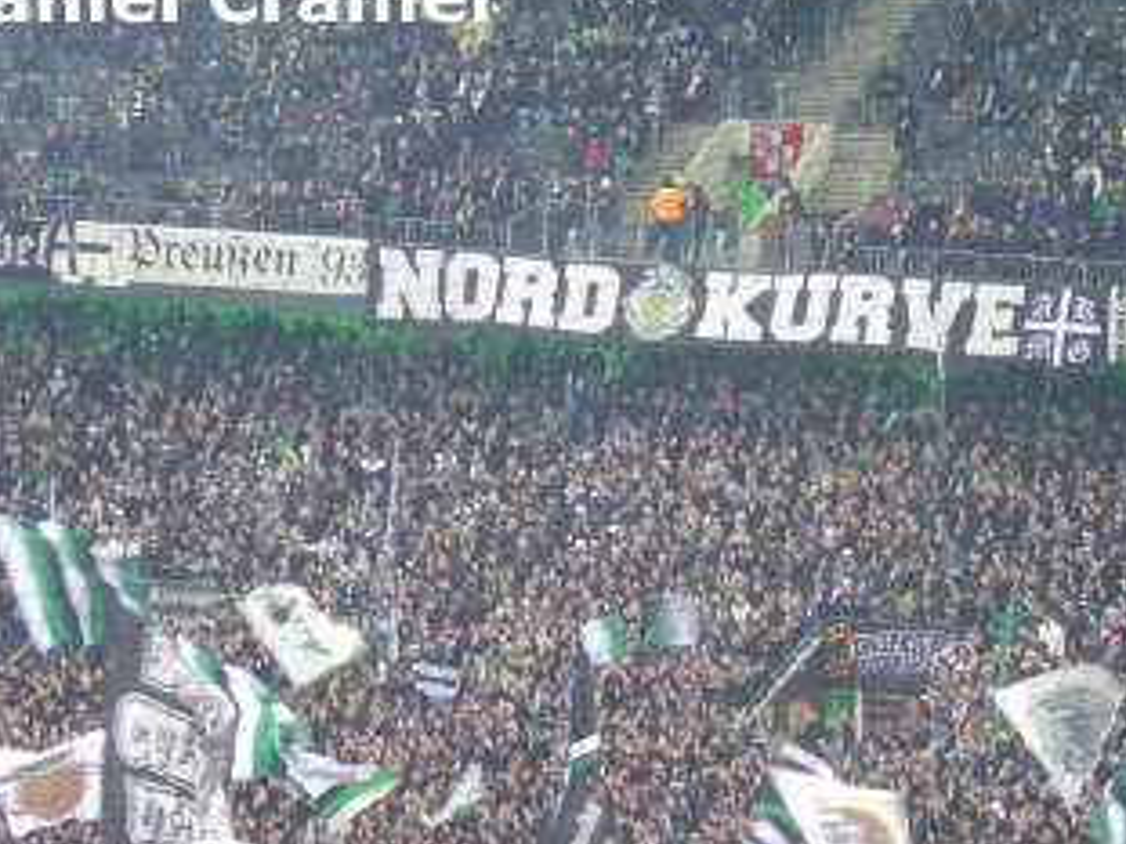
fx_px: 8714
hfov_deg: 7.4
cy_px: 561
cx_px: 630
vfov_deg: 5.5
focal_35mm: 268
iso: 400
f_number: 5.6
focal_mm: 33.2
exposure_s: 1/10
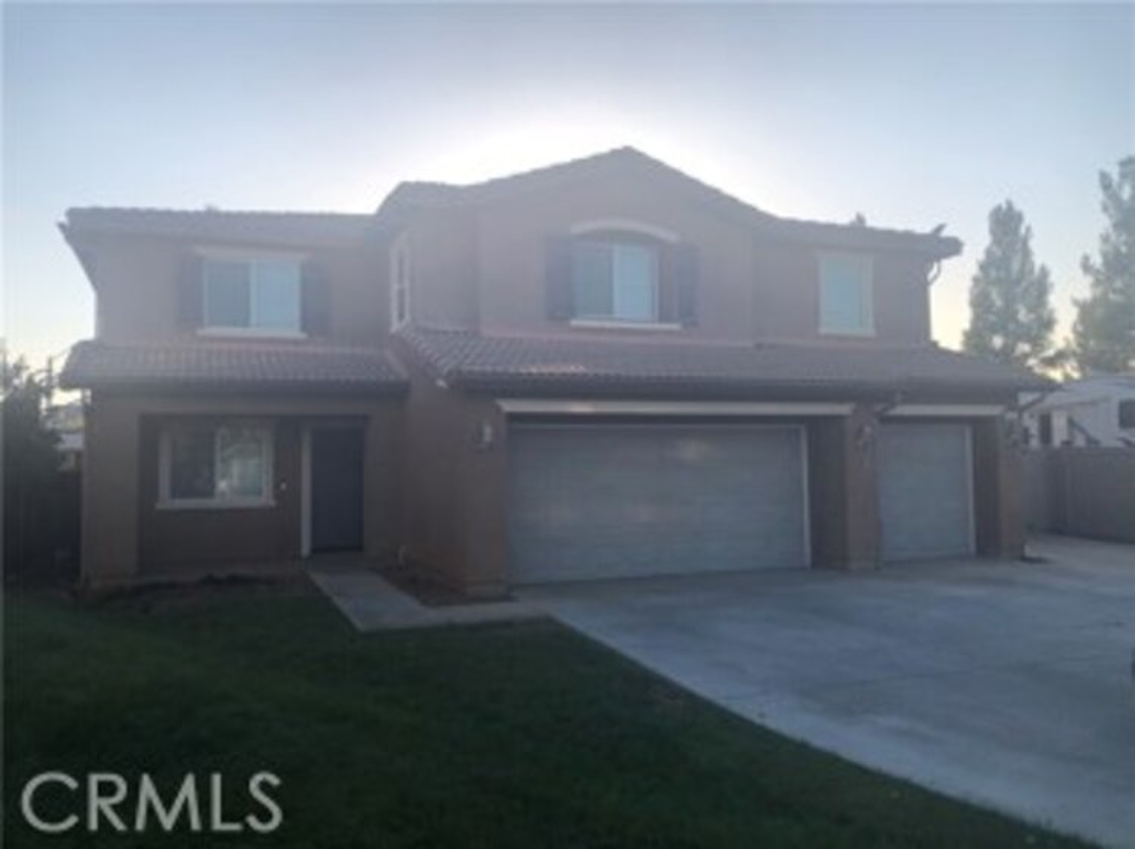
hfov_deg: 63.5
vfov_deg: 49.7
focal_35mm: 28
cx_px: 568
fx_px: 917
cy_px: 424
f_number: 1.8
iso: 20
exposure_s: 1/1043
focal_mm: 3.99
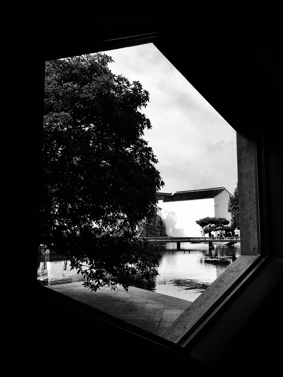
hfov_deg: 48.2
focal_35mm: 29
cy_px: 188
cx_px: 142
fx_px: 316
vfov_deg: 61.7
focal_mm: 4.15
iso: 25
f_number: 2.2
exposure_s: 1/962
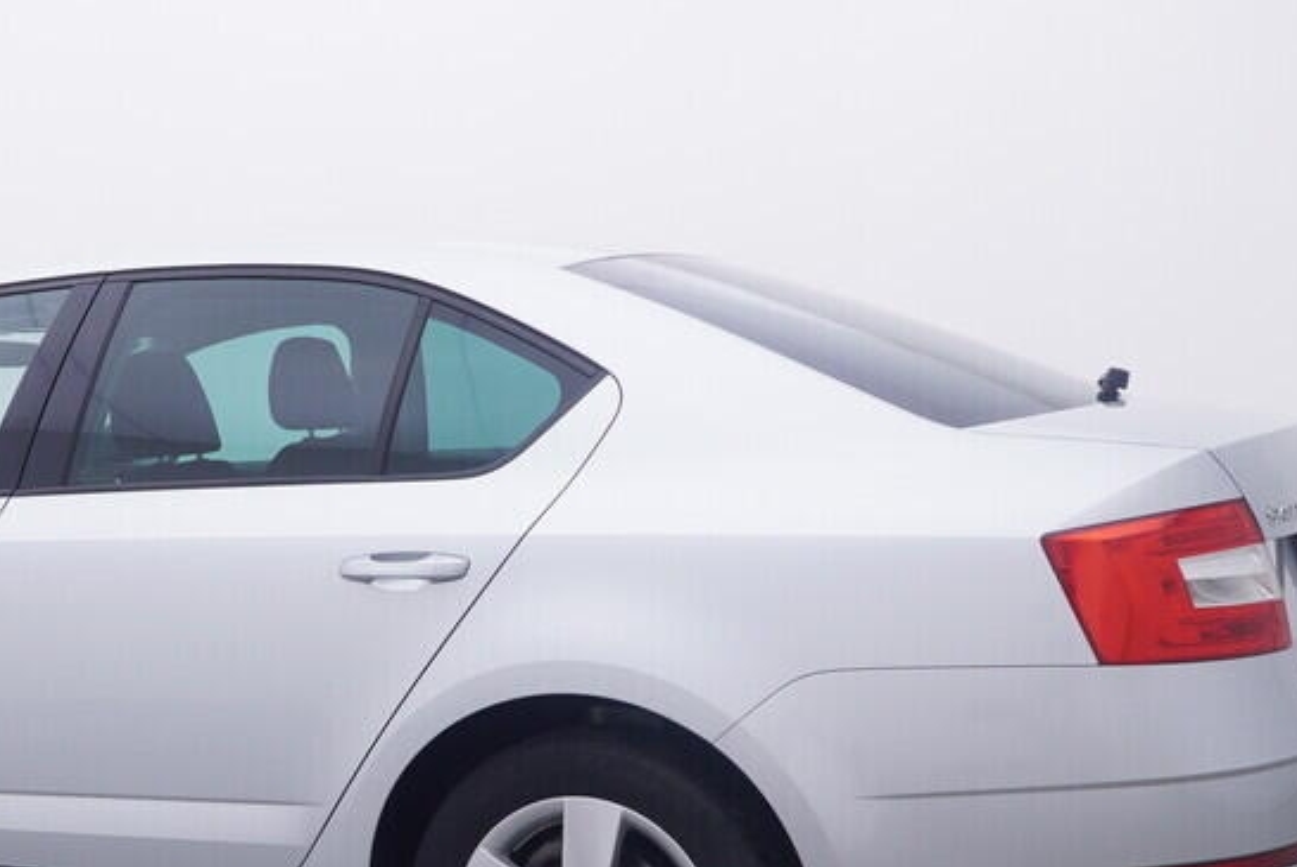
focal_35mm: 59
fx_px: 2139
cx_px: 285
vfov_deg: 22.7
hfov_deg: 32.9
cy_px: 625
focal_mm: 15
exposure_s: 1/80
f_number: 5
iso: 200
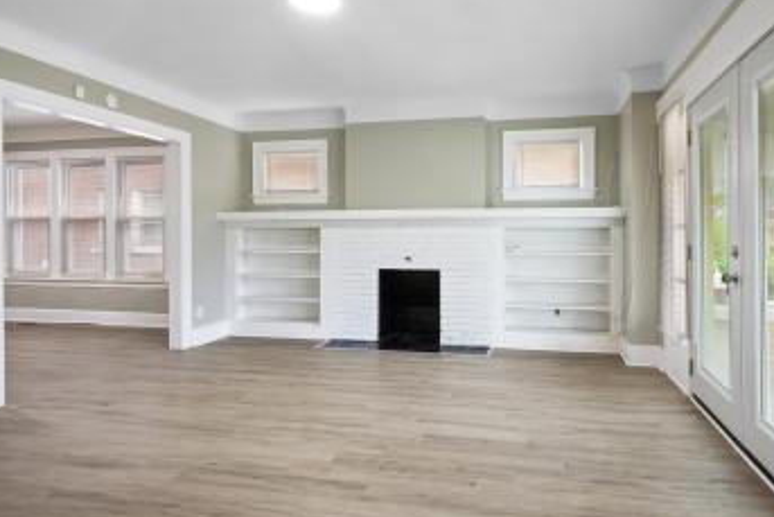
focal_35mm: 22
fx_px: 466
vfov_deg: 58.0
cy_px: 237
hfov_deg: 79.1
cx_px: 436
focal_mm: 11
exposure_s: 1/3
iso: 400
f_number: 10
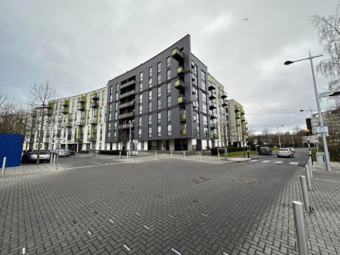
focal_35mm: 14
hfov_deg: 102.1
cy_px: 128
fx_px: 138
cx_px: 170
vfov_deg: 85.7
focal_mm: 2.22
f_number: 2.2
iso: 64
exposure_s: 1/99
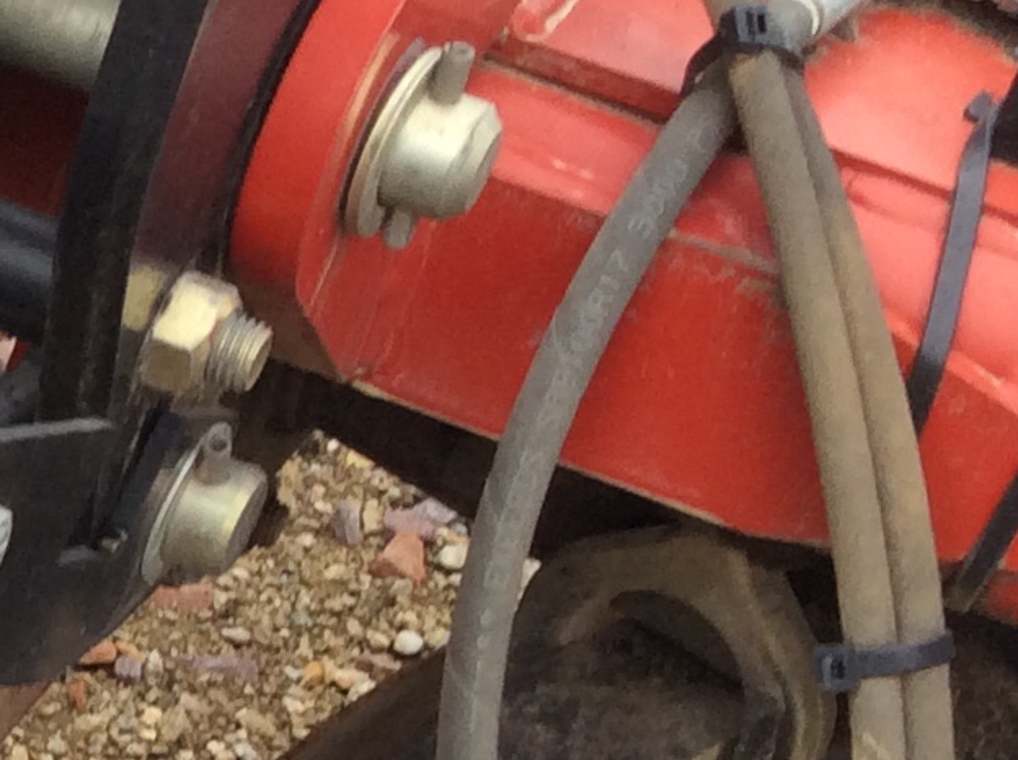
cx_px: -794
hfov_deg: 13.4
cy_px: 949
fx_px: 3905
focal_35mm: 133
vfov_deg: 10.9
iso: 32
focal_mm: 3.3
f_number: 2.4
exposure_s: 1/121
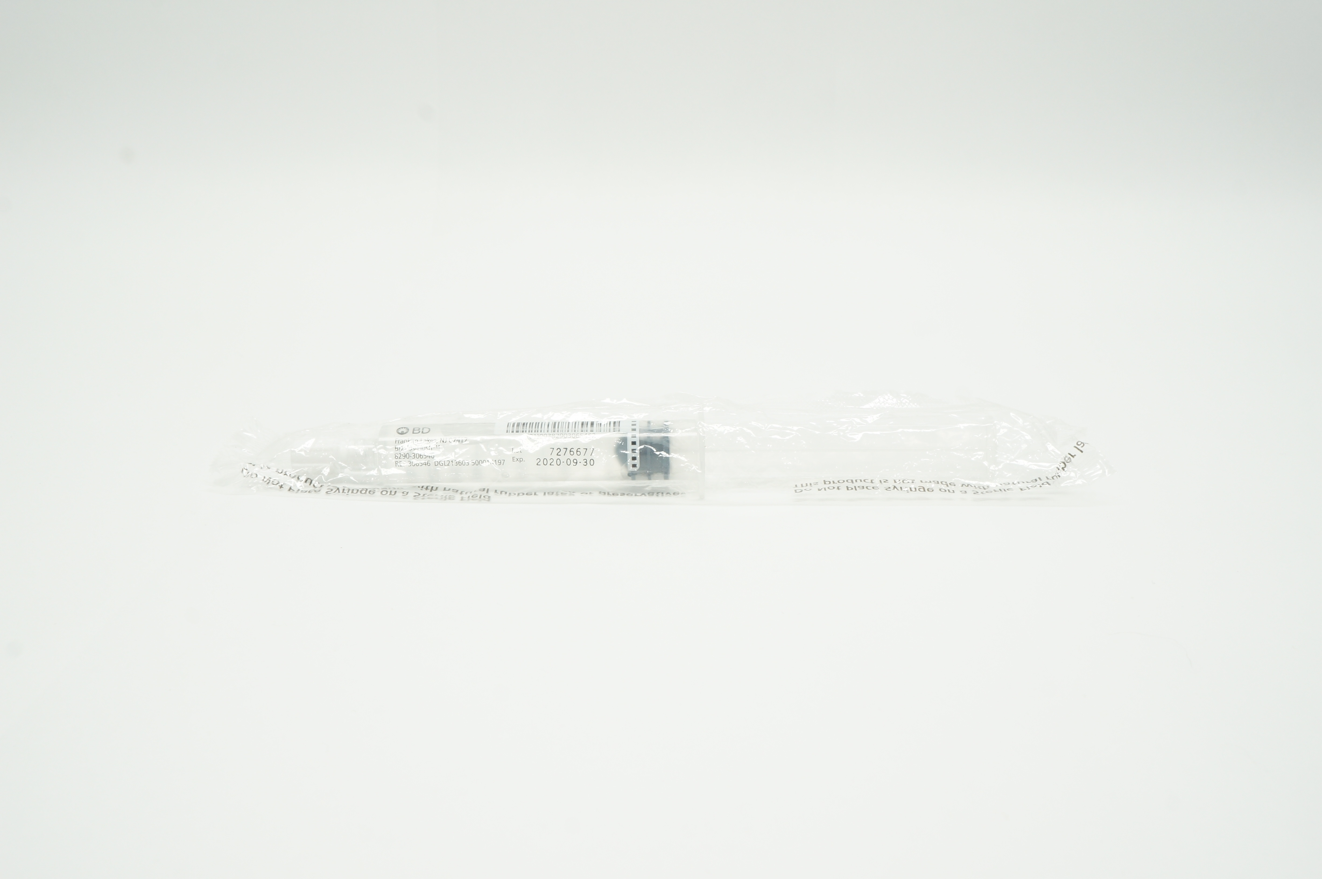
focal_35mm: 38
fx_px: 1376
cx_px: 661
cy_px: 440
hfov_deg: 51.3
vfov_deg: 35.4
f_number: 13
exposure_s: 1/15
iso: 400
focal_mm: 25
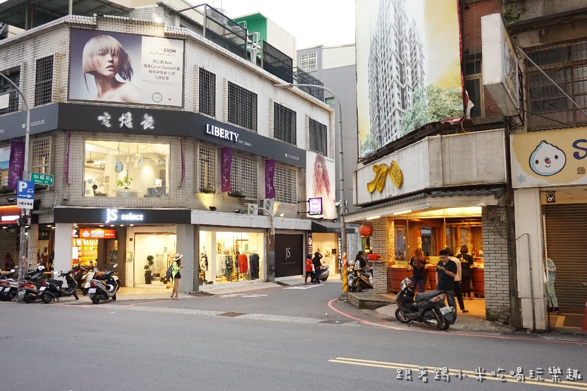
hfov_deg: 59.5
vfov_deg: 41.7
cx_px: 294
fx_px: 514
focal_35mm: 32
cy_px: 196
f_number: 4
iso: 3200
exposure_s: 1/125
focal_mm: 21
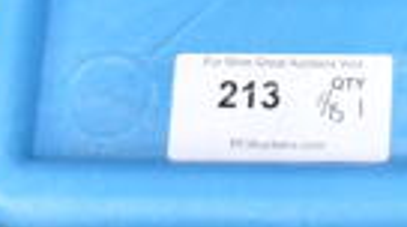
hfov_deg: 9.4
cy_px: -358
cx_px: 539
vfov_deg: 5.2
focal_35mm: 226
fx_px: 2435
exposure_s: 1/800
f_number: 14
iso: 6400
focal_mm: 32
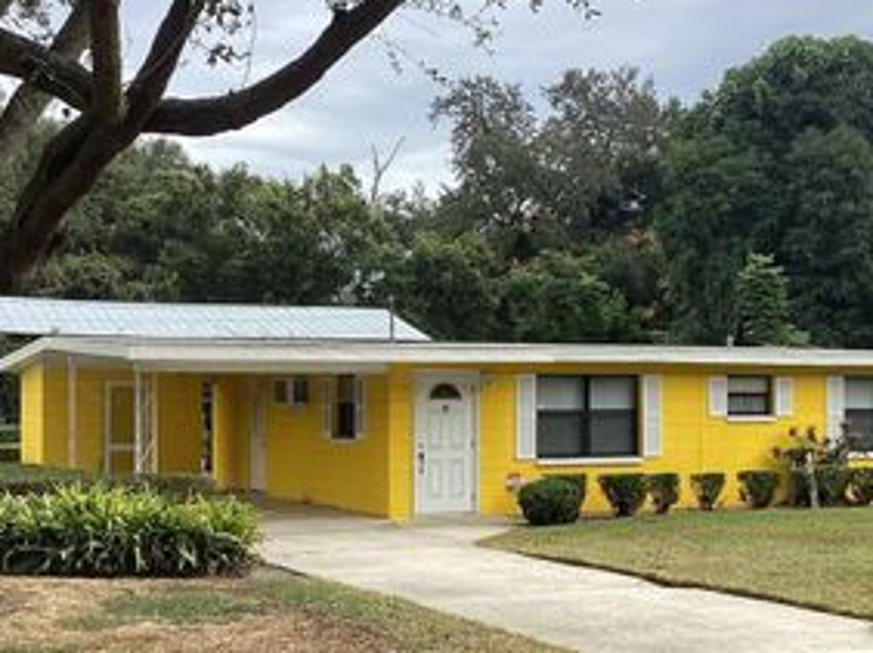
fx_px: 1386
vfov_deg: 26.5
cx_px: 412
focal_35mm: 55
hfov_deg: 35.0
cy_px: 391
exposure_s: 1/339
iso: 25
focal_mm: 3.3
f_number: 2.4
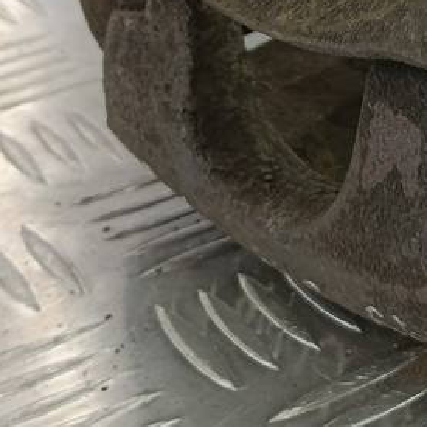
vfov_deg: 19.0
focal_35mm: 89
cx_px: 545
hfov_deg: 18.3
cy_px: 6
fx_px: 1242
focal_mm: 4.11
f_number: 1.6
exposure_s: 1/50
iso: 121
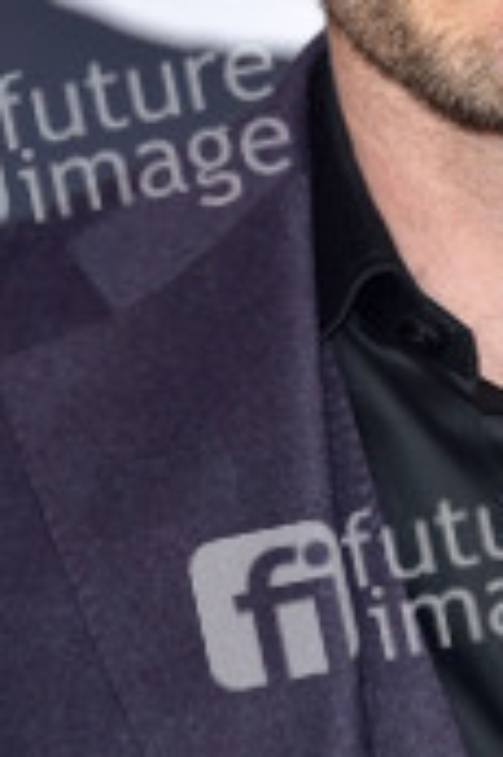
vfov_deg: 3.9
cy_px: -70
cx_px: 545
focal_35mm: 532
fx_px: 11171
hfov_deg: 2.6
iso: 320
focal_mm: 230
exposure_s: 1/250
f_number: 7.1
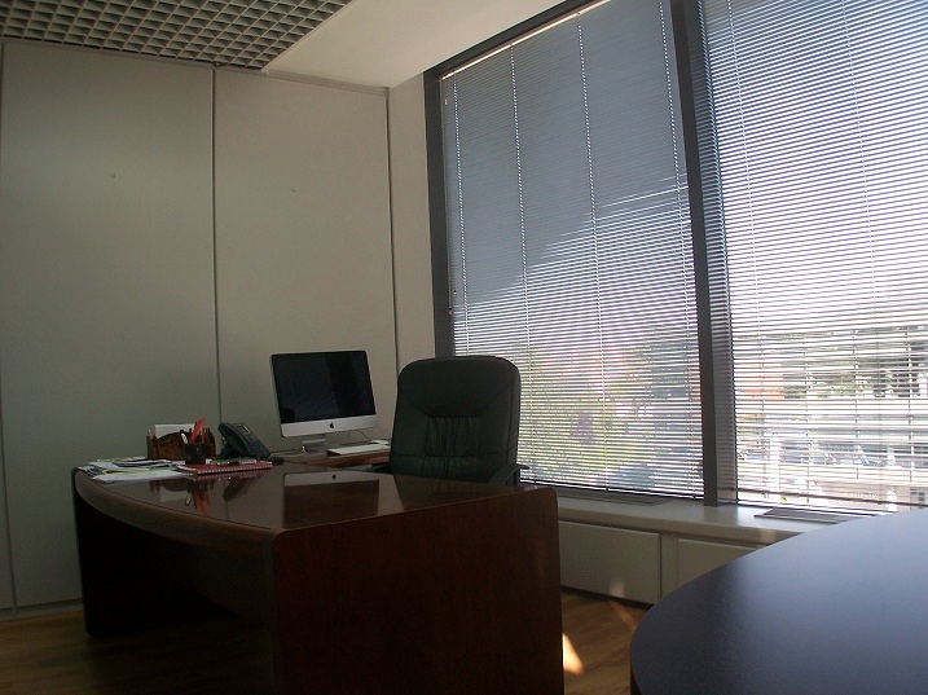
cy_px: 348
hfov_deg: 49.0
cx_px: 464
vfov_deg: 37.7
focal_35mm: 38
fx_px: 1018
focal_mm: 6.3
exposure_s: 1/40
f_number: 2.8
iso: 80
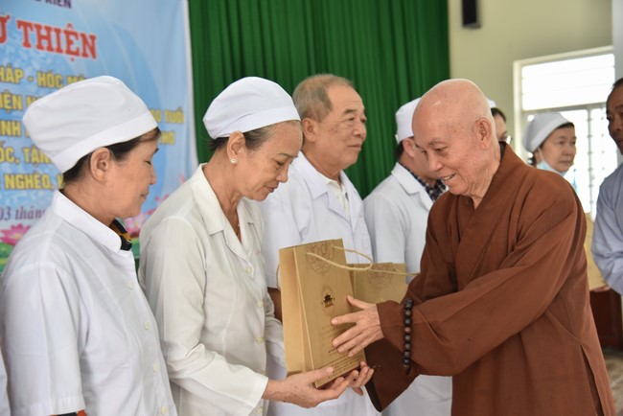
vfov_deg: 28.1
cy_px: 208
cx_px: 312
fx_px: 831
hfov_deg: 41.1
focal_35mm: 48
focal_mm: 48
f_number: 4
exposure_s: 1/60
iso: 450
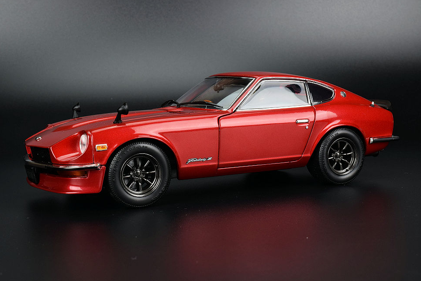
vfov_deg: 24.2
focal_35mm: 56
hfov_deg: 35.6
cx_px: 207
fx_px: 655
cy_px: 139
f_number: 20
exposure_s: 1/3
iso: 100
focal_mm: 36
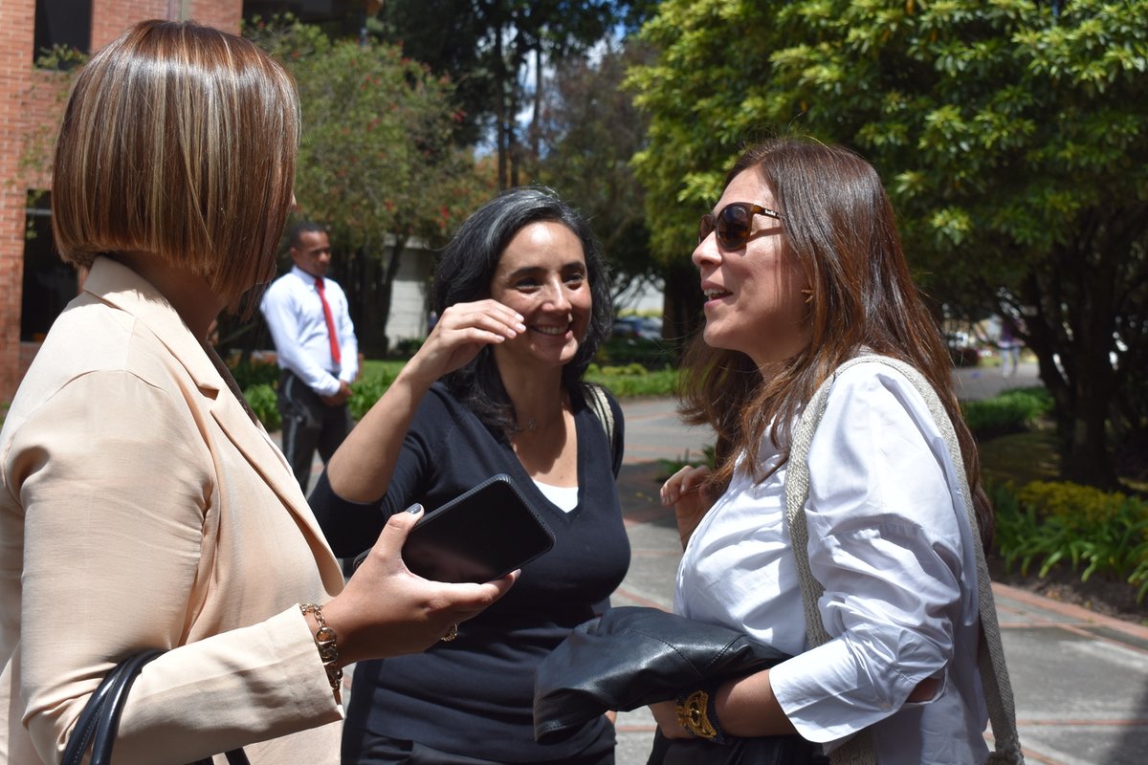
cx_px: 574
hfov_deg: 33.4
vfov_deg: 22.6
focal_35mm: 60
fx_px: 1913
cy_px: 382
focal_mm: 40
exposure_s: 1/500
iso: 180
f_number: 8
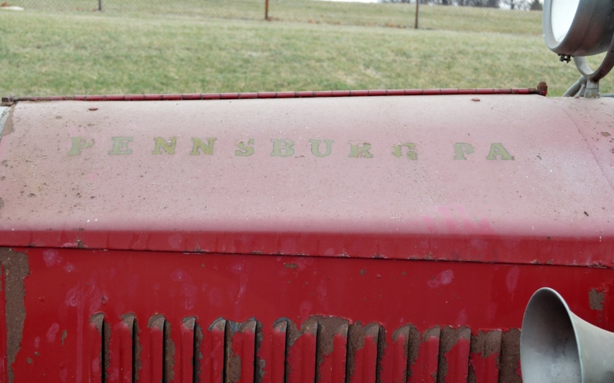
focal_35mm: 53
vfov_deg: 24.4
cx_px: 309
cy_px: 178
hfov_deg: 38.2
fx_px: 887
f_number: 5.6
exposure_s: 1/125
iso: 180
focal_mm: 34
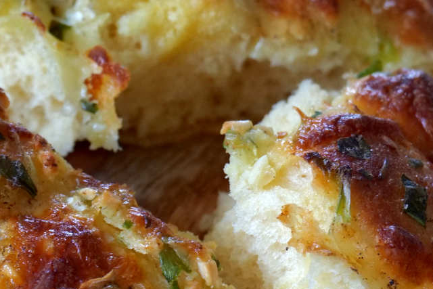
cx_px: -125
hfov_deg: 11.1
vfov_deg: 7.6
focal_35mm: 180
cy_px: 222
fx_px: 2165
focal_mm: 60
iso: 3200
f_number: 8
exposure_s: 1/60
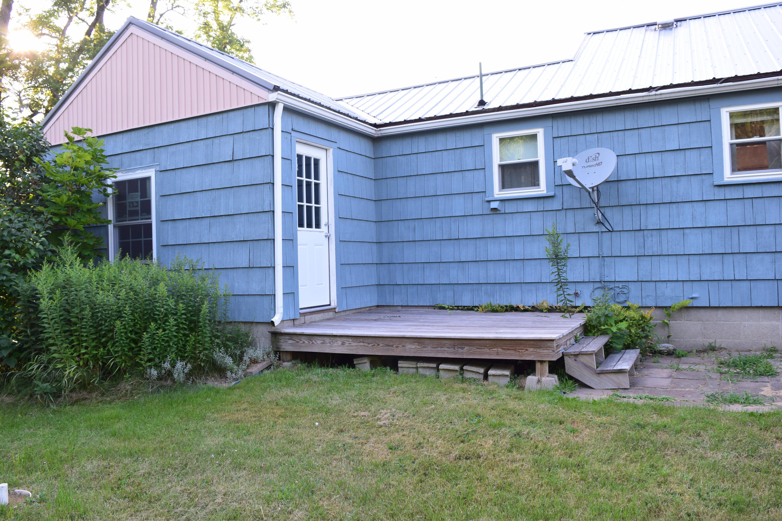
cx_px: 391
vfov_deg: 47.9
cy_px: 260
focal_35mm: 27
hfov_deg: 67.4
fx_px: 586
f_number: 9
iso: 400
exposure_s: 1/100
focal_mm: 18
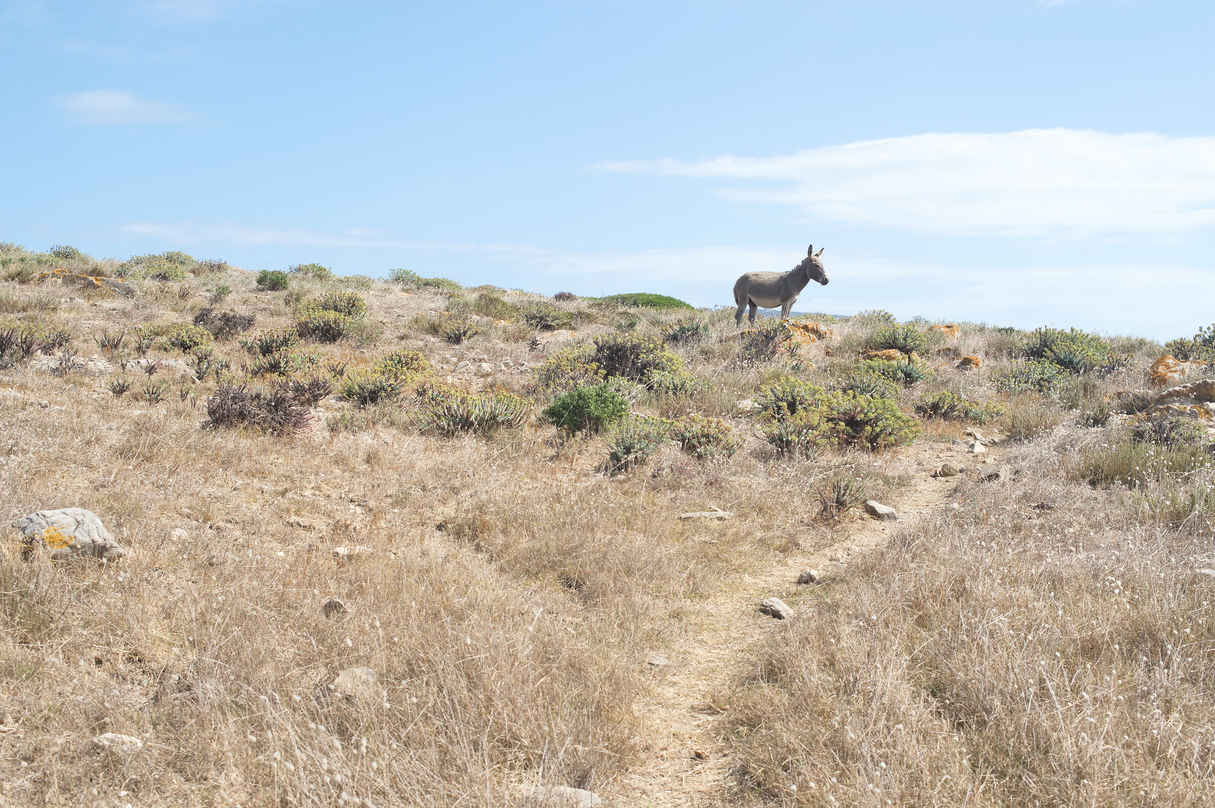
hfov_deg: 39.6
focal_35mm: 50
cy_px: 404
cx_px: 608
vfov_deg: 27.0
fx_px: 1686
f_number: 10
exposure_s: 1/200
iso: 200
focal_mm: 50
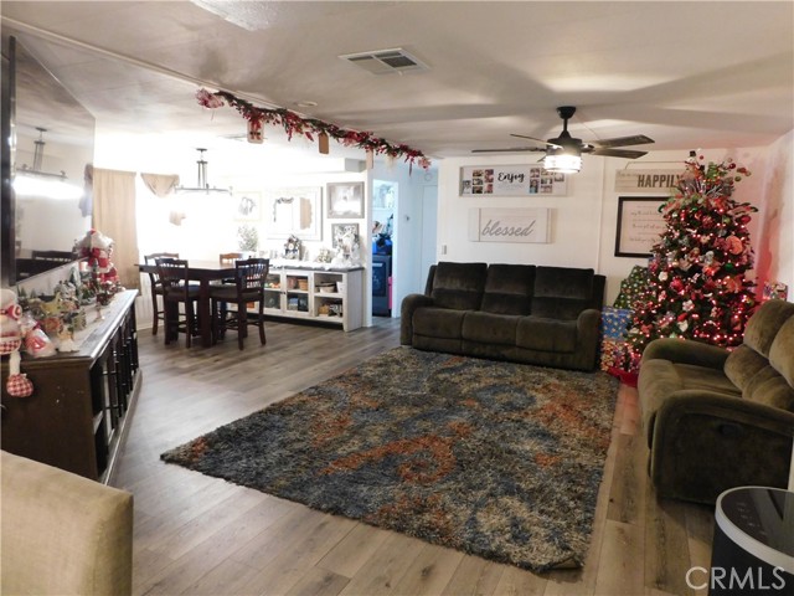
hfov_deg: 73.9
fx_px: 528
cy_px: 298
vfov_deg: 58.9
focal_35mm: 23
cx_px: 397
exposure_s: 1/8
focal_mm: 4
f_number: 3
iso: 400
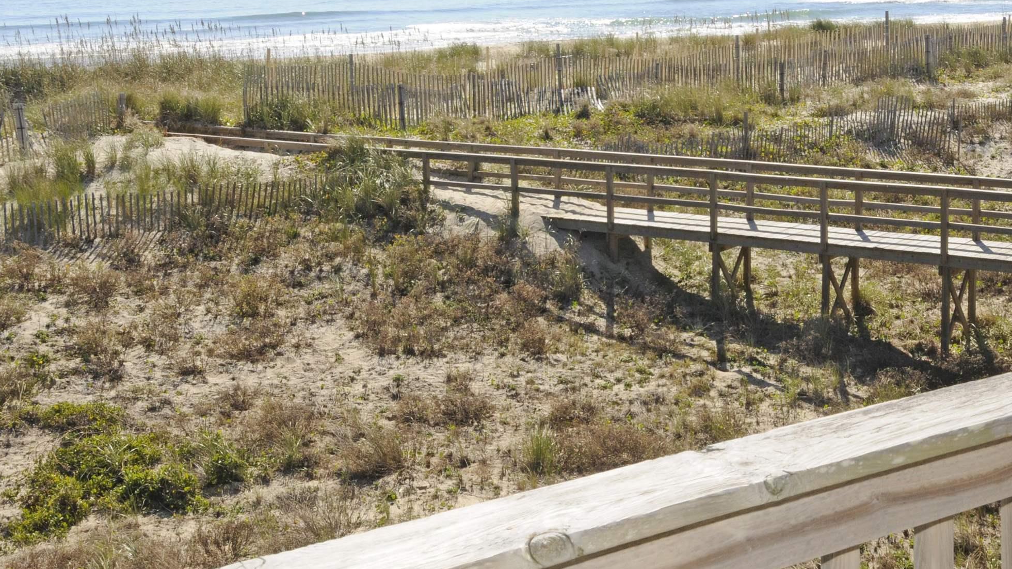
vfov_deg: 20.3
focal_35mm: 59
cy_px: 197
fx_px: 1583
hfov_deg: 35.3
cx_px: 624
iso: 400
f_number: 18
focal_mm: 24
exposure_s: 1/250
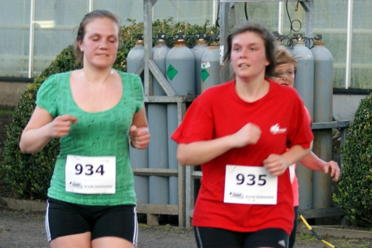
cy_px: 124
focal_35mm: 112
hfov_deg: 18.2
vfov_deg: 12.2
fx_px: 1163
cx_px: 186
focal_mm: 75
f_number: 4.5
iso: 400
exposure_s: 1/125
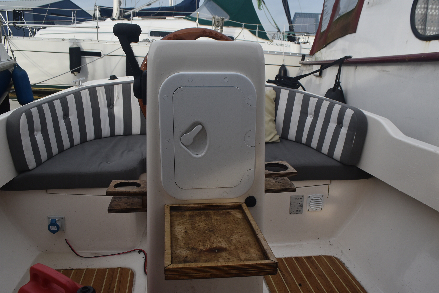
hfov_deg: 67.3
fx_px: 329
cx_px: 220
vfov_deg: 48.0
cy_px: 146
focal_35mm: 27
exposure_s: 1/250
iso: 400
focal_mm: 18
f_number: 8
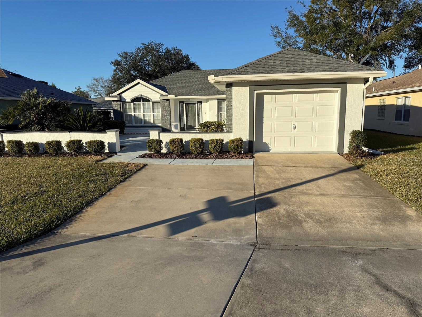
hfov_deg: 71.6
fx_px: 293
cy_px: 158
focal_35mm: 24
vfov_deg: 56.8
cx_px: 211
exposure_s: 1/5319
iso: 80
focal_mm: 6.76
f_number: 1.78
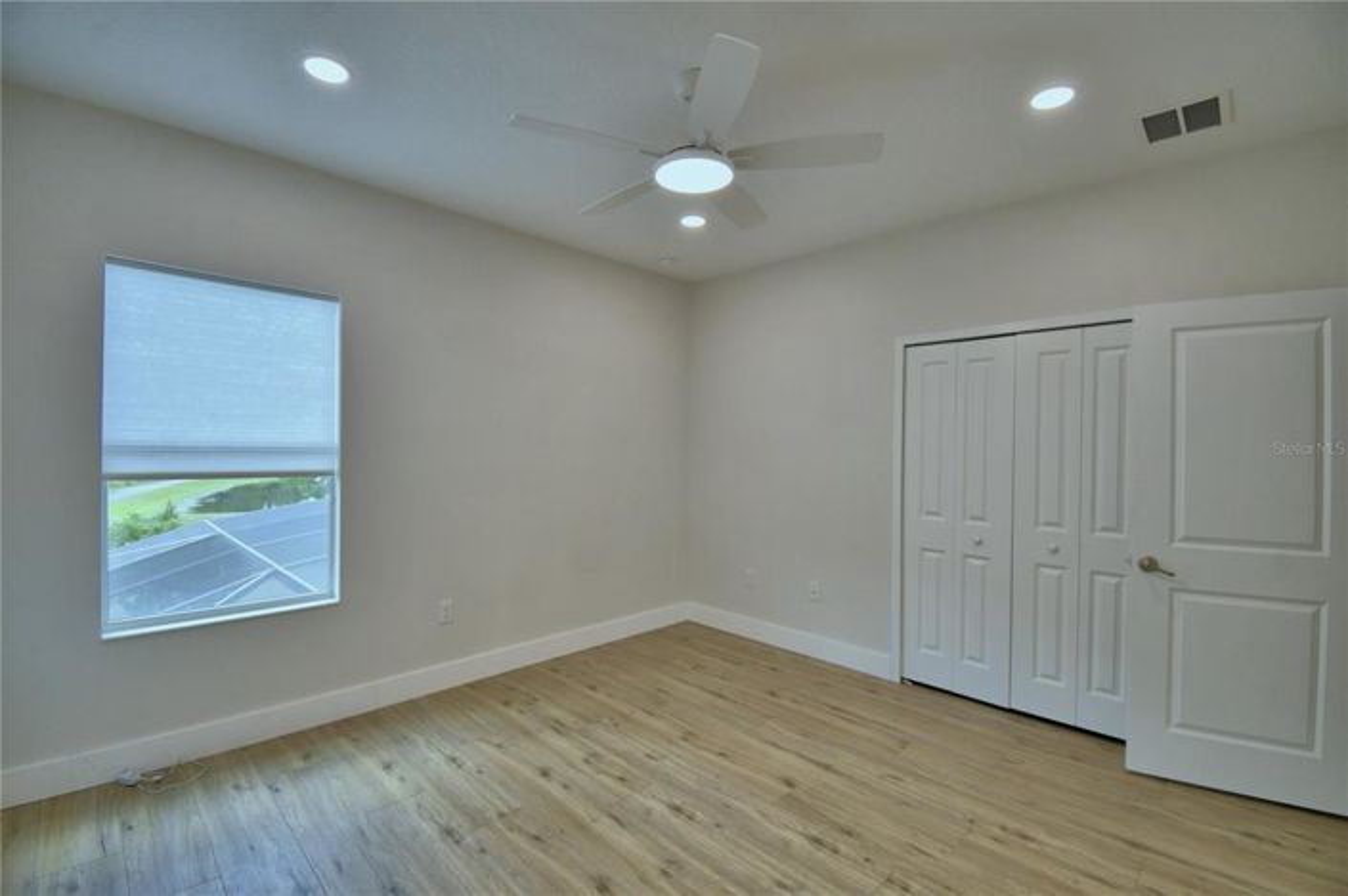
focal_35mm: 15
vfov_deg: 77.2
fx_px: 561
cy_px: 448
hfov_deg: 100.4
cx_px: 674
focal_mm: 10
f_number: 4.5
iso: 200
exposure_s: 1/125
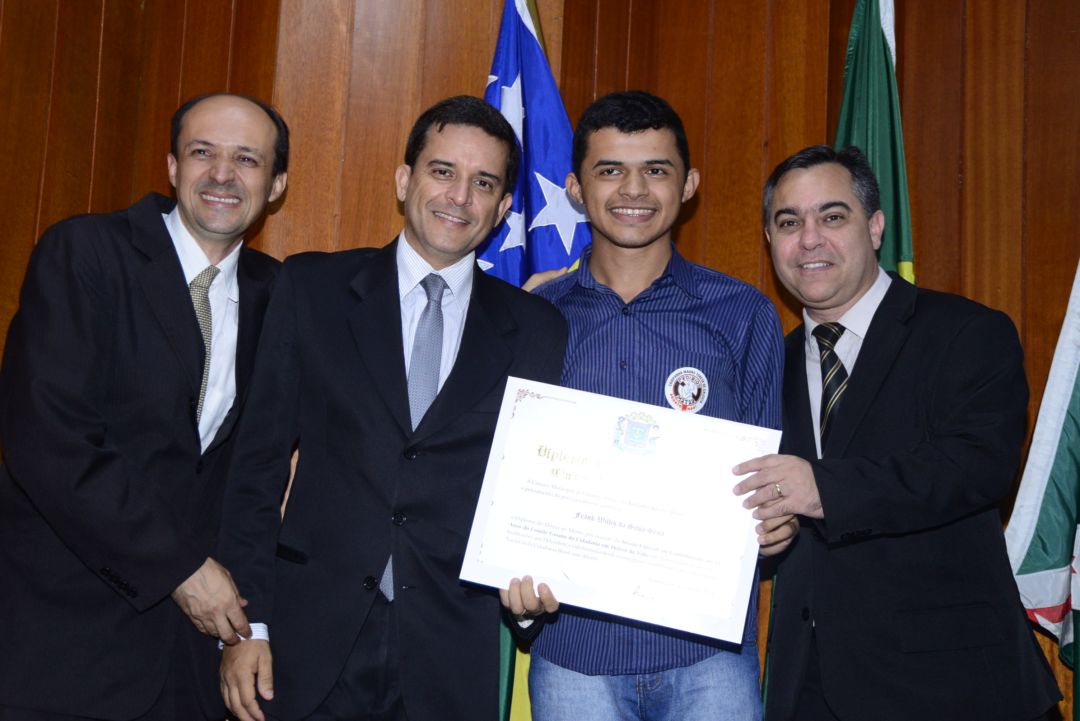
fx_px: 1651
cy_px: 360
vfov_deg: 24.6
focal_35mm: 55
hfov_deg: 36.2
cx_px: 540
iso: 1600
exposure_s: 1/125
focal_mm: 55
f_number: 6.3
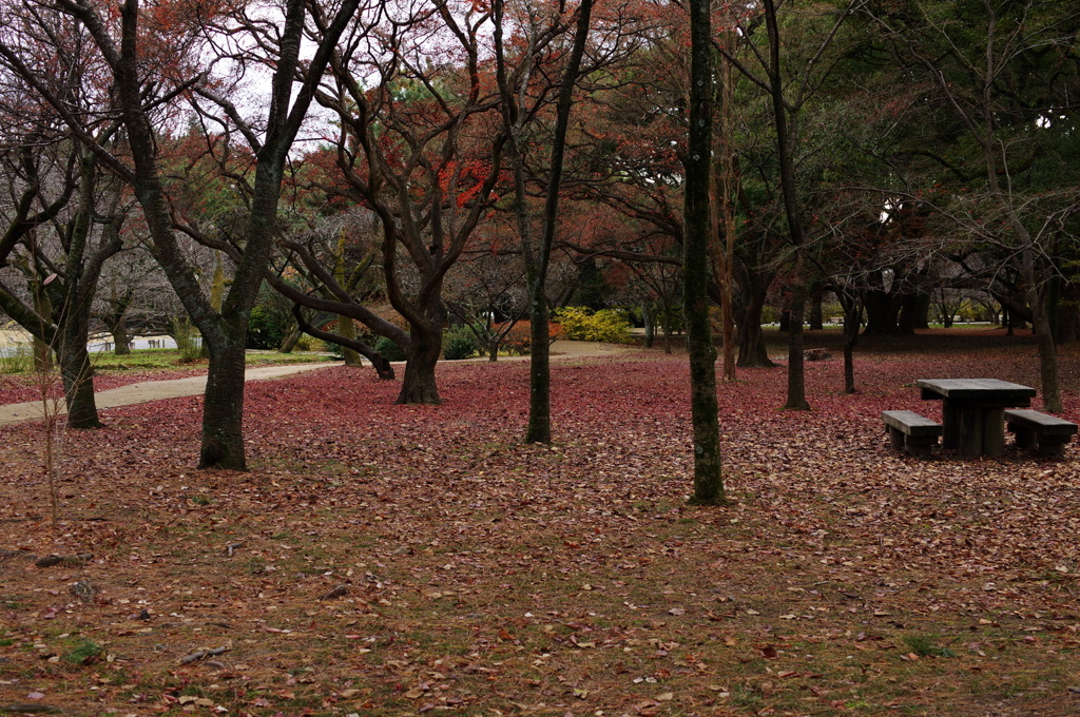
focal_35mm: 52
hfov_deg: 38.2
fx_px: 1558
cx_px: 540
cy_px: 358
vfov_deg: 25.9
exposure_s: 1/80
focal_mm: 35
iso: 100
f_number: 4
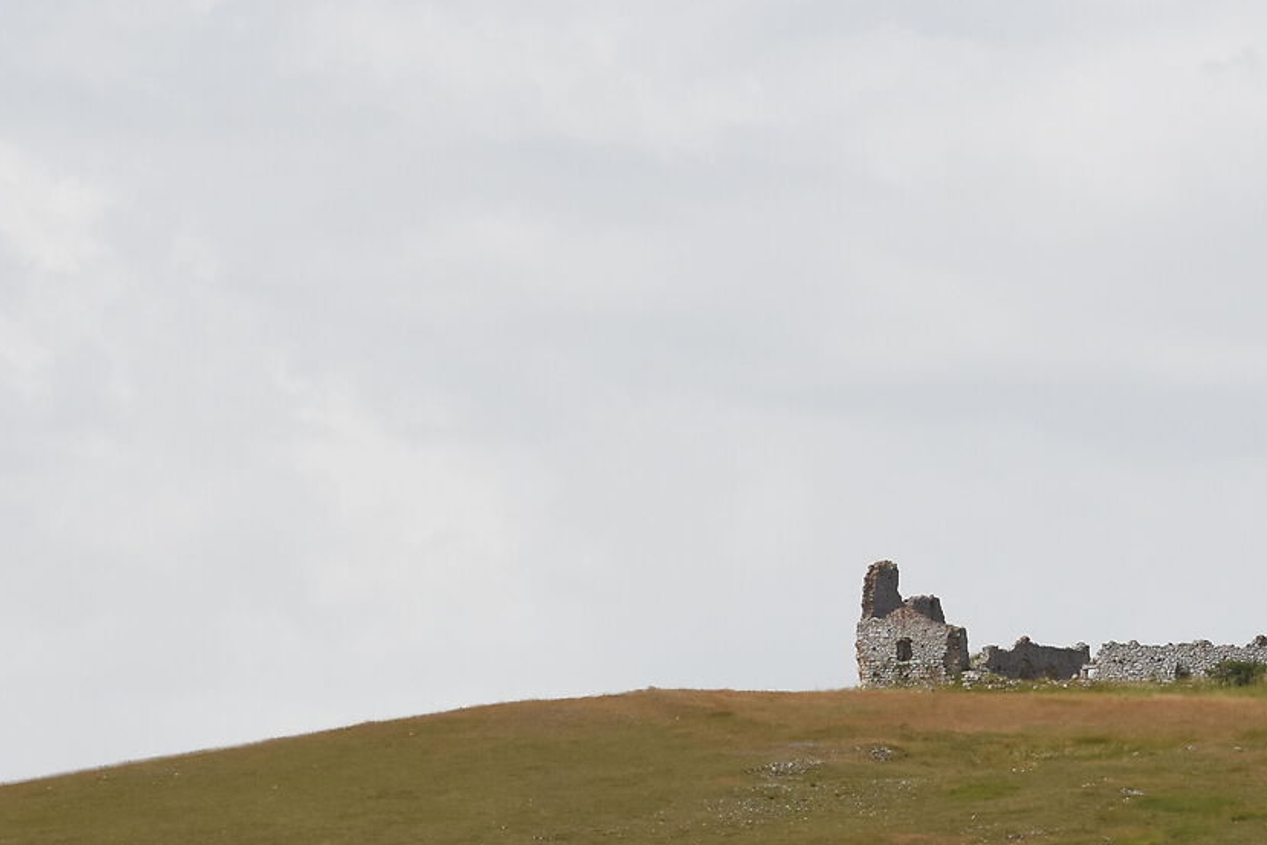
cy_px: 799
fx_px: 10700
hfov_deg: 6.8
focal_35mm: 304
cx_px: 1204
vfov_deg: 4.5
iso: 400
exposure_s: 1/1000
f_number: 8
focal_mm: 70
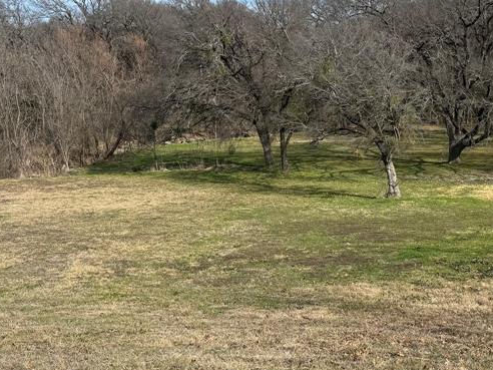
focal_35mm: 50
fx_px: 712
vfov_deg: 29.1
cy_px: 160
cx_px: 327
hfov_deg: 37.8
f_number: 1.78
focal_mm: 6.76
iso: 80
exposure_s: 1/4405
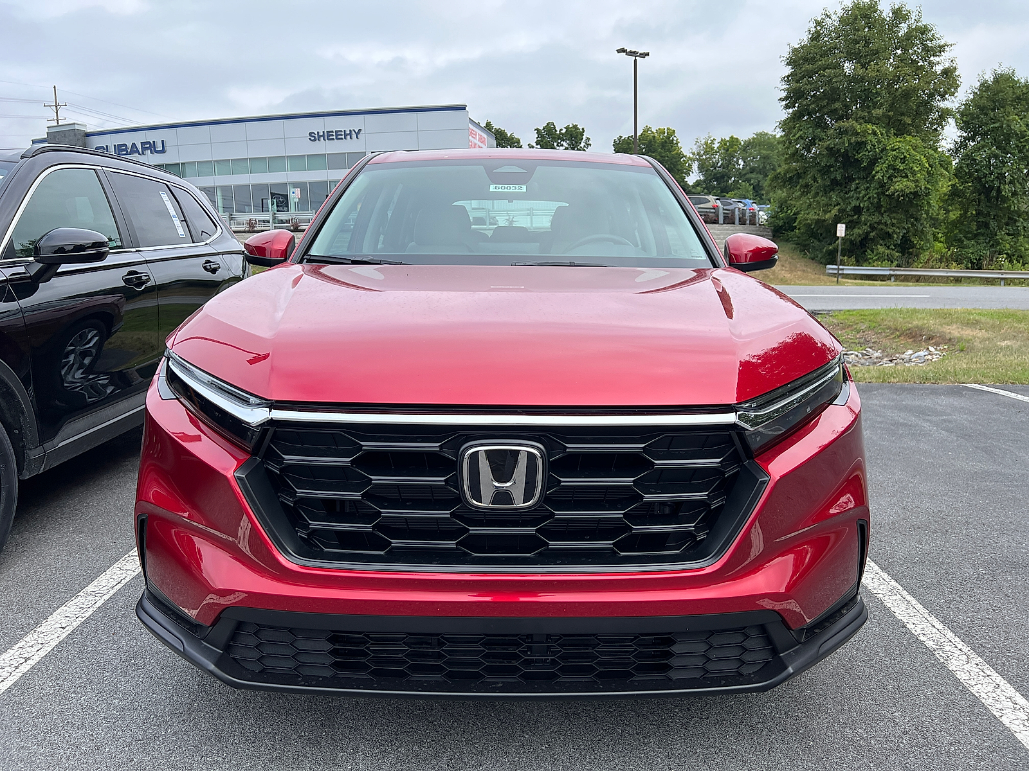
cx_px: 514
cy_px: 386
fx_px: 773
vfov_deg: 53.1
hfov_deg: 67.3
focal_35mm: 26
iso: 50
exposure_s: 1/1361
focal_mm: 5.7
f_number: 1.5
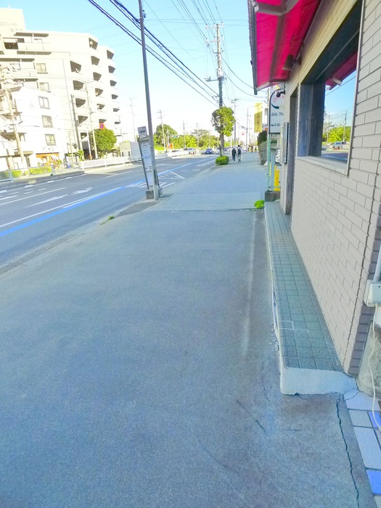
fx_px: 352
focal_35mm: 24
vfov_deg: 71.6
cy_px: 254
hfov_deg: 56.8
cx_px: 190
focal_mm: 5.1
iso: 400
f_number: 2.8
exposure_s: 1/400
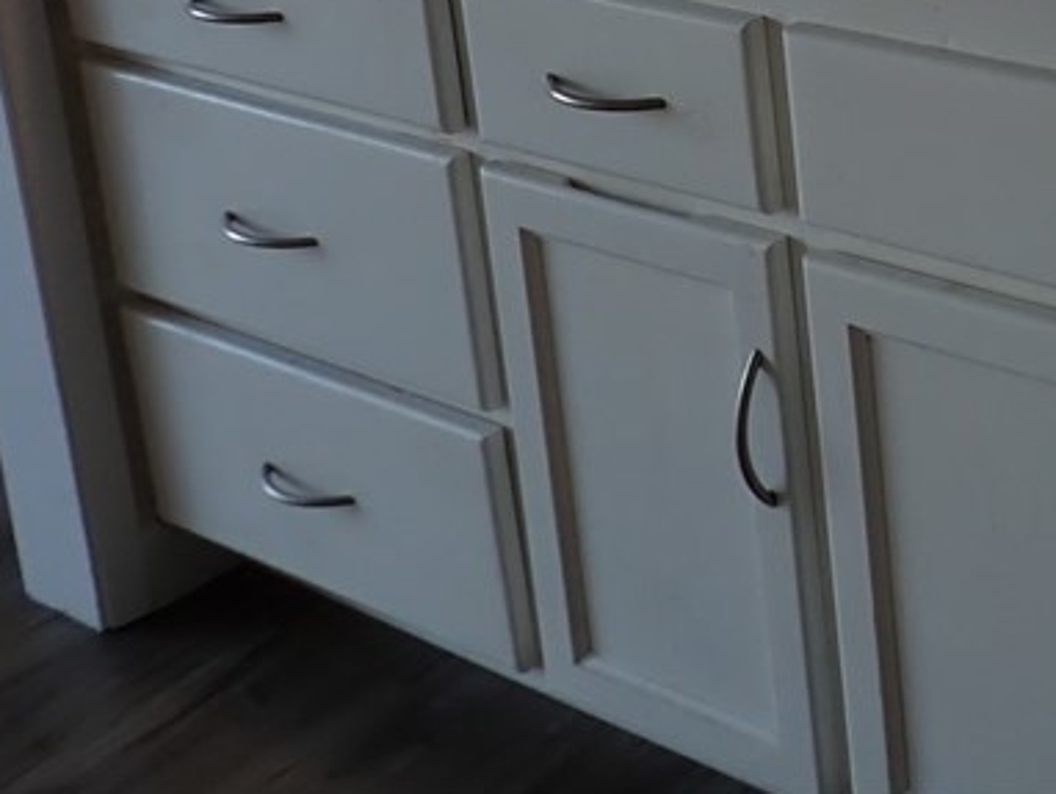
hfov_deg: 24.9
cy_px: -263
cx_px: 1390
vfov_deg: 20.0
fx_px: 2045
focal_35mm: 67
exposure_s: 1/125
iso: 125
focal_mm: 4.5
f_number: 2
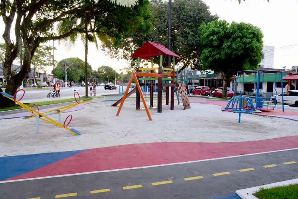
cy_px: 100
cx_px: 149
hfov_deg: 73.7
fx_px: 199
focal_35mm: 24
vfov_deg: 53.2
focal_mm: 24
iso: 1600
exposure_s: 1/80
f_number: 4.5
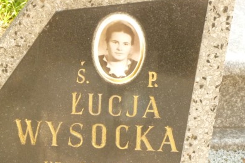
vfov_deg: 9.4
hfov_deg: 14.1
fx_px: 987
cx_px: 77
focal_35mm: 145
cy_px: 136
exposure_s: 1/125
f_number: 4.6
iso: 200
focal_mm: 15.1
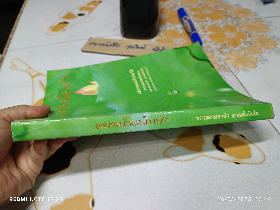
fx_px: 194
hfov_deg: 71.6
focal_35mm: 24
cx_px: 140
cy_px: 105
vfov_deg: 56.8
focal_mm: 5.31
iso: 1218
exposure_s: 1/33.3
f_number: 1.7
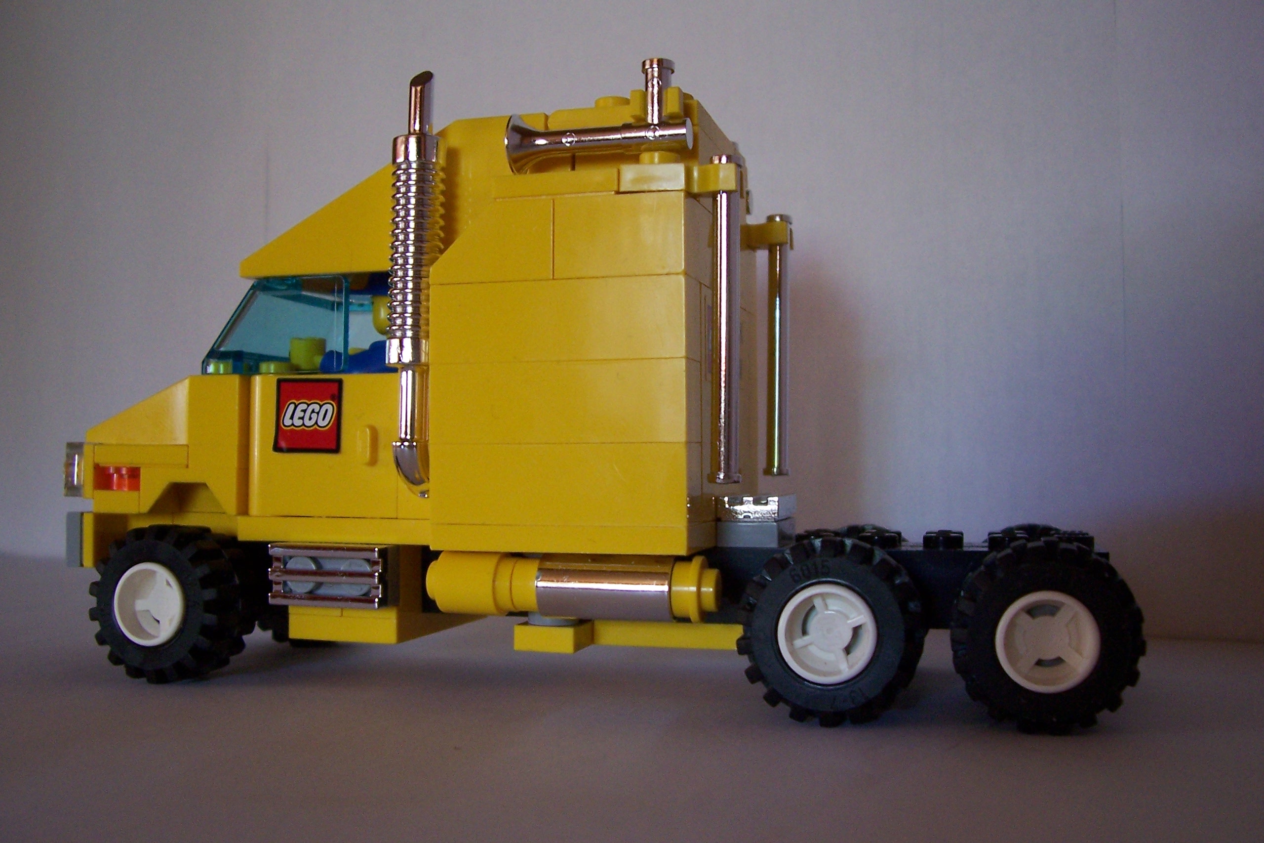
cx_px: 632
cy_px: 422
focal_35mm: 34
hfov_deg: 55.8
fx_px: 1194
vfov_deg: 38.9
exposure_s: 1/15
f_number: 2.7
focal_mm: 5.6
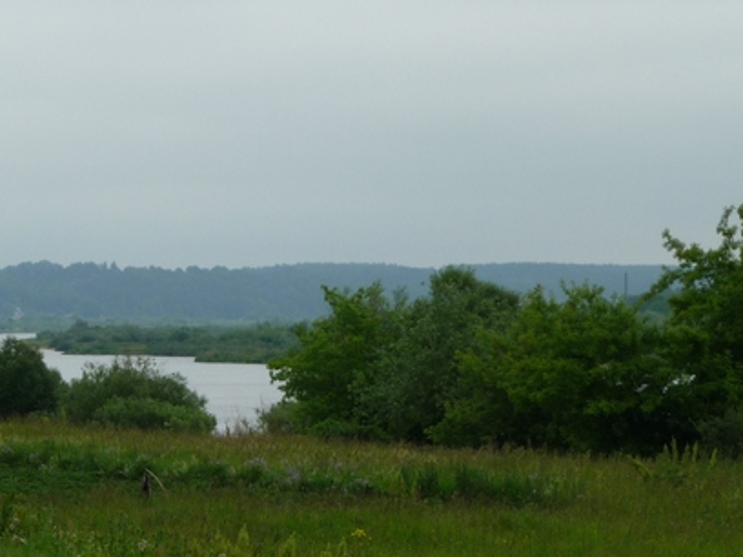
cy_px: 410
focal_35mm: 202
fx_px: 4336
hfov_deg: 9.8
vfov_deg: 7.3
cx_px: 113
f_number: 4.7
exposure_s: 1/250
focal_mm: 17.5
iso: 100
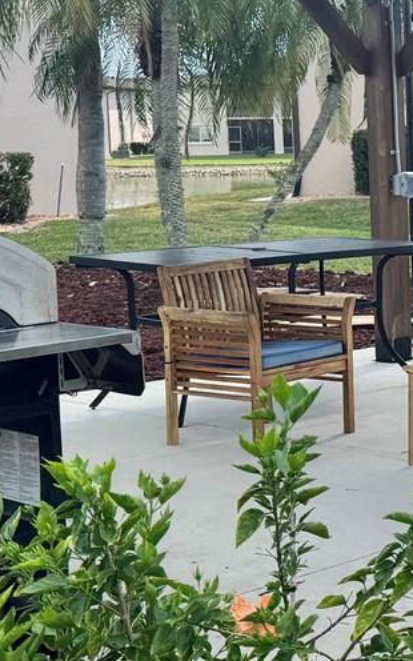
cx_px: 678
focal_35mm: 82
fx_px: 1477
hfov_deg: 14.5
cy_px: 235
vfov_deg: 25.1
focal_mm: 6.76
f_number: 1.78
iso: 80
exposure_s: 1/2604
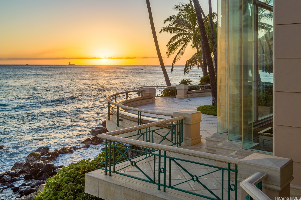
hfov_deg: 53.2
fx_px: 300
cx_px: 150
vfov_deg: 36.7
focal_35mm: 36
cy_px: 100
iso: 100
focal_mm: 24
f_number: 5.6
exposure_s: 1/500
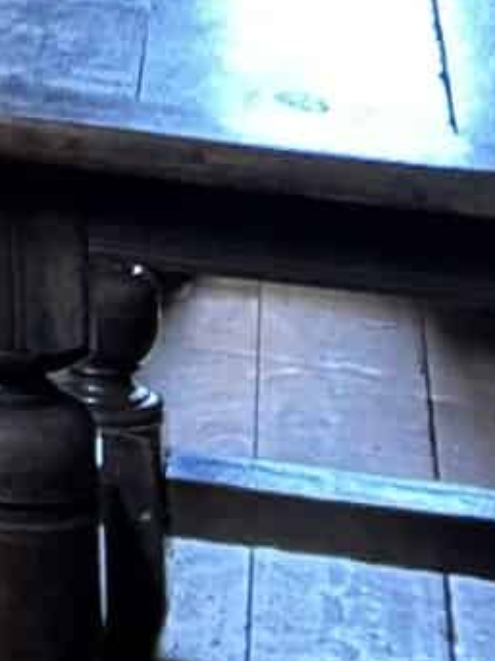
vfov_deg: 8.6
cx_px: -1237
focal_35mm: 194
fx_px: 3701
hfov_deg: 6.6
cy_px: -1285
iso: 100
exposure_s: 1/50
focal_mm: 5.7
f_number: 1.5
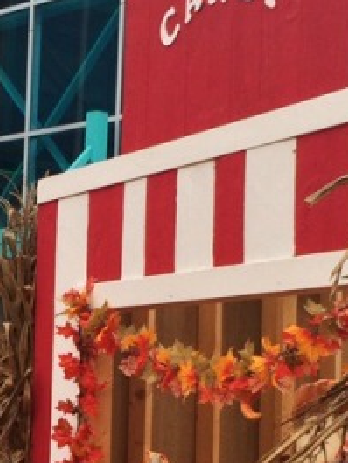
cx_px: -33
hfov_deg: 12.6
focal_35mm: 116
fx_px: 1554
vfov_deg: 16.7
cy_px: 416
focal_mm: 4.12
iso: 32
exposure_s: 1/182
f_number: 2.2
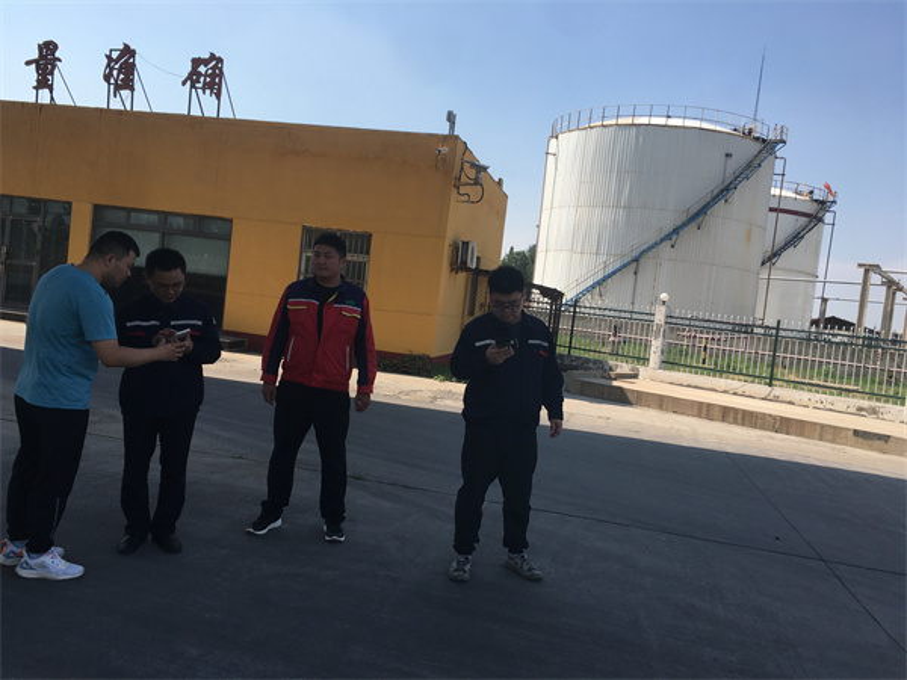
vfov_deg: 48.2
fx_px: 760
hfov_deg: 61.7
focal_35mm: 29
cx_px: 454
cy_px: 340
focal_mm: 4.15
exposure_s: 1/1570
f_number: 2.2
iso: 25
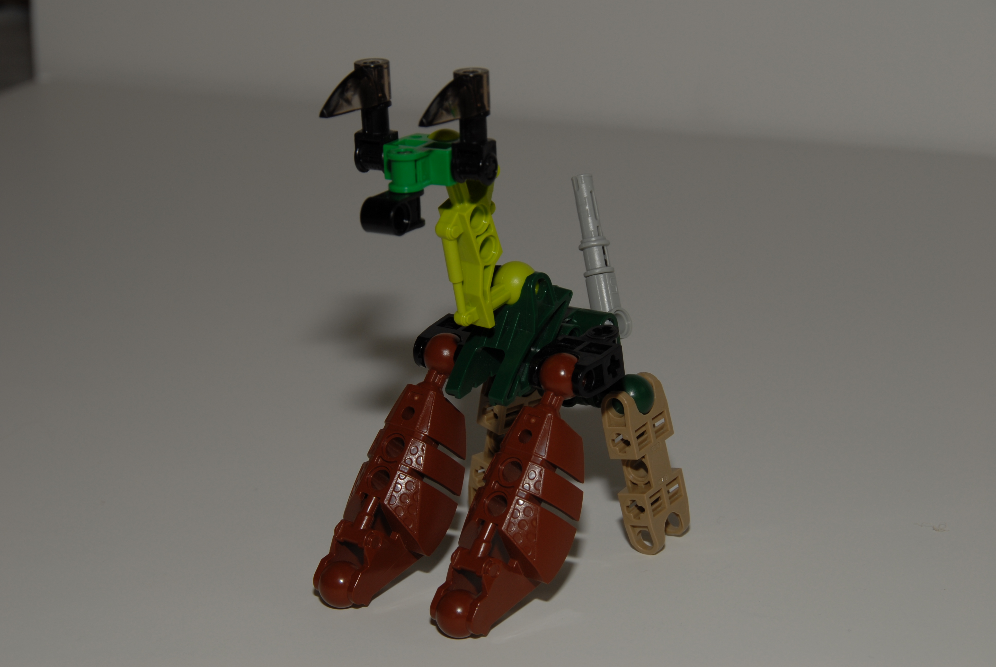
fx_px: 3116
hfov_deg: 18.2
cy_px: 334
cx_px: 498
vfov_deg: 12.2
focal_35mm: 112
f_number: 11
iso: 100
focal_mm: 75
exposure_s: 1/60
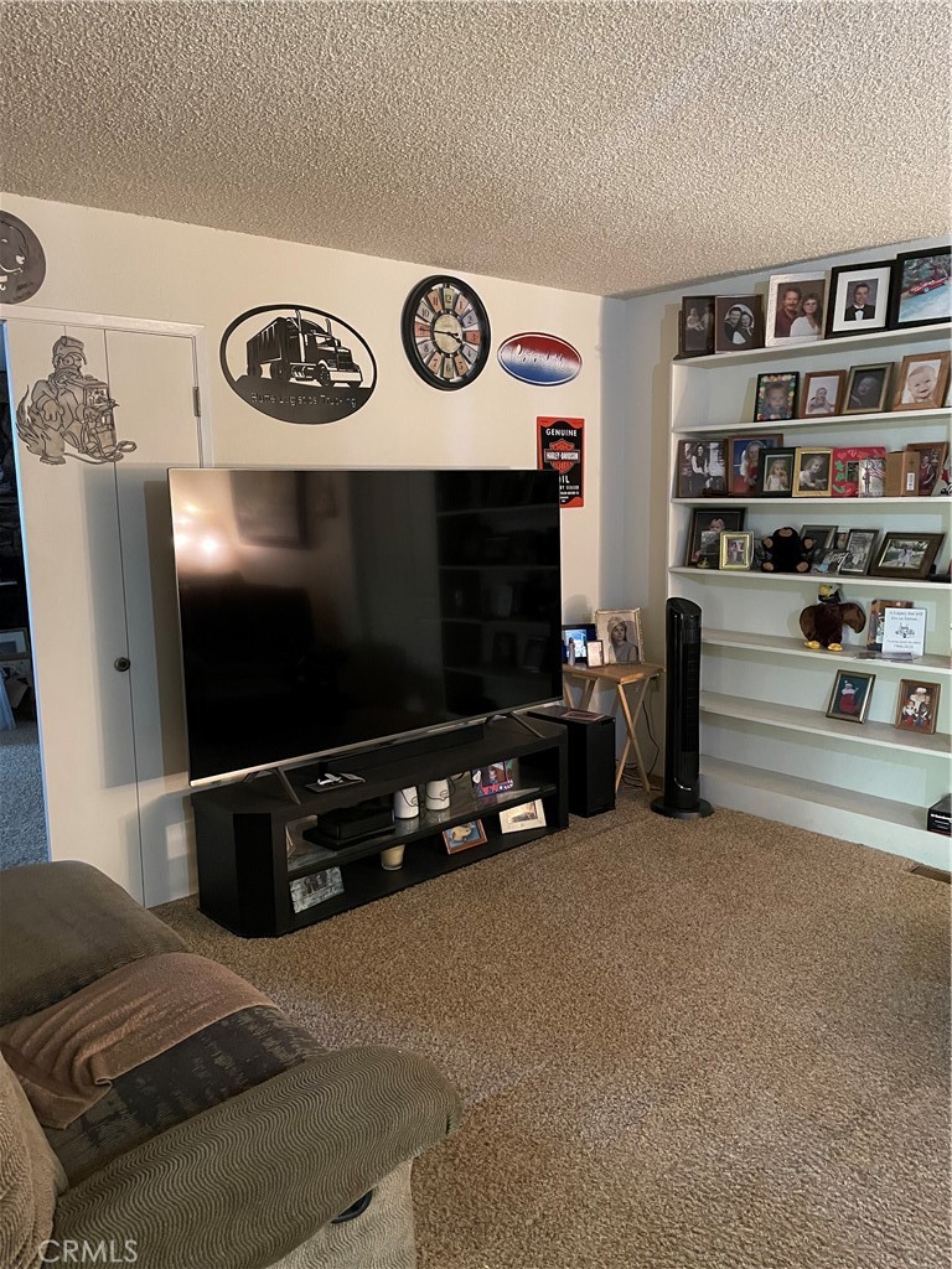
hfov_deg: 53.1
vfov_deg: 67.3
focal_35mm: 26
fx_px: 953
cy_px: 634
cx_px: 476
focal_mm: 4.2
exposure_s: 1/30
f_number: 1.6
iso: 640
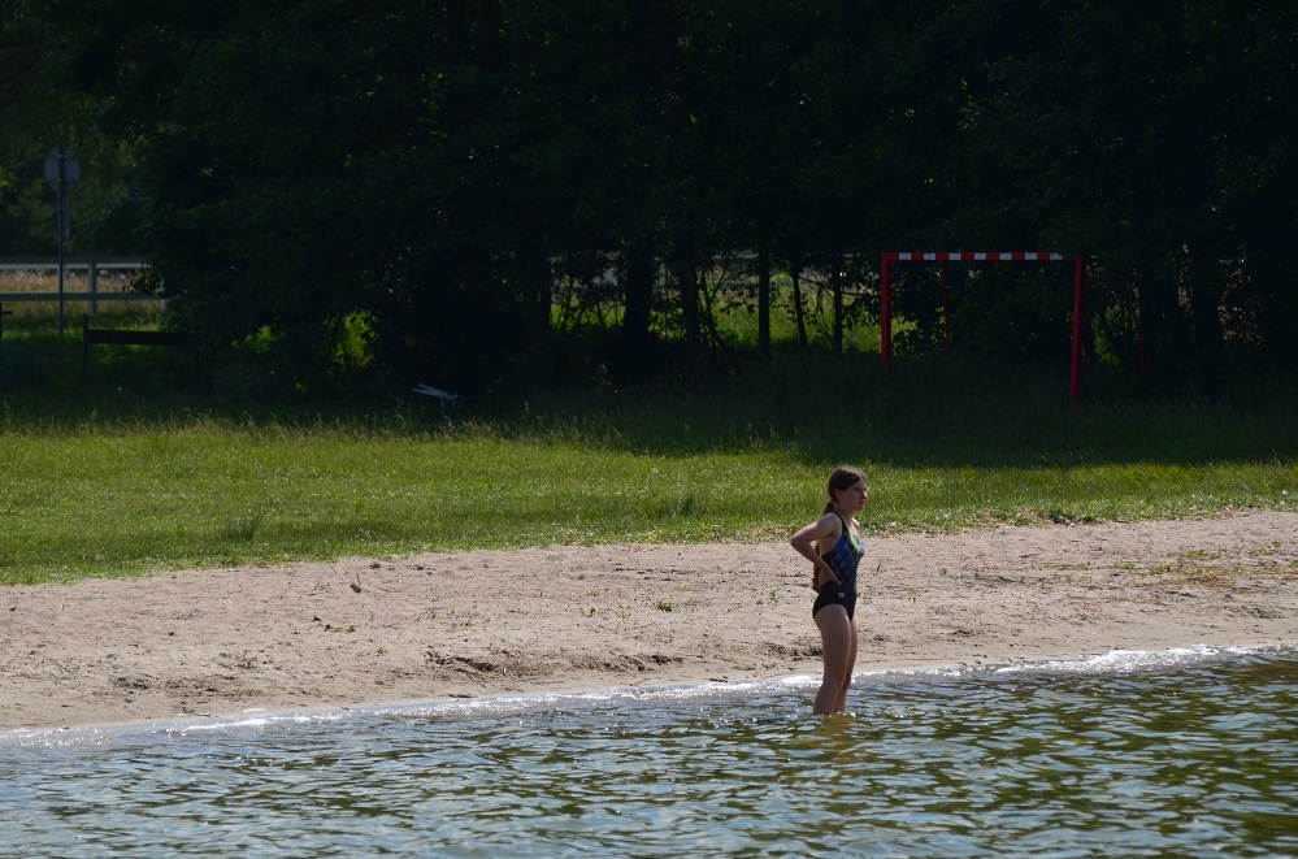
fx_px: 9172
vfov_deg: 5.4
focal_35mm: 255
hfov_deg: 8.1
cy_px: 430
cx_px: 649
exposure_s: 1/8000
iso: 450
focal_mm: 170
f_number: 5
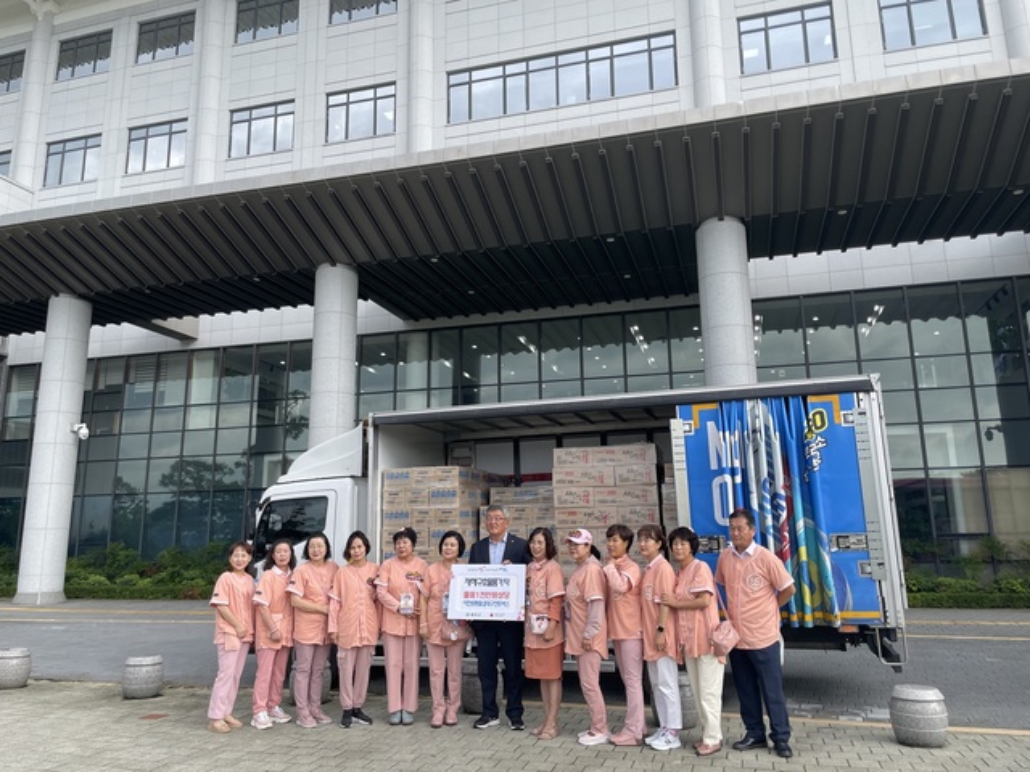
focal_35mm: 26
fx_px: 774
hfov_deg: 67.3
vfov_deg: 53.1
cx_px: 515
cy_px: 386
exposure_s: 1/790
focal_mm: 4.2
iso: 32
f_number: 1.6
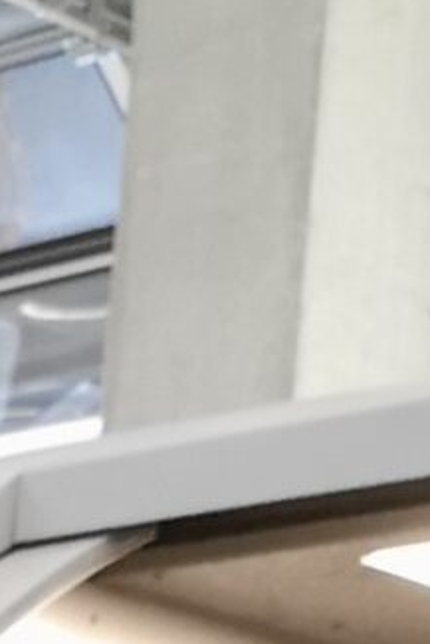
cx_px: -1336
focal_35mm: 221
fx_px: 3955
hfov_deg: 5.4
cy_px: 1766
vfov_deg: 8.2
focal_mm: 5.58
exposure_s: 1/50
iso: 125
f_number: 1.8
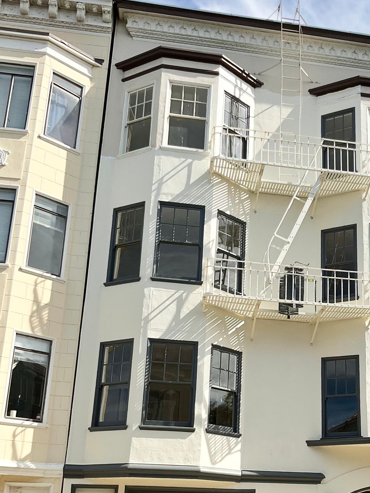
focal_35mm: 43
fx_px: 613
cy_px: 347
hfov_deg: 33.1
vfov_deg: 42.9
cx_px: 263
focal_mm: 3
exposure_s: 1/2320
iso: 25
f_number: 1.8
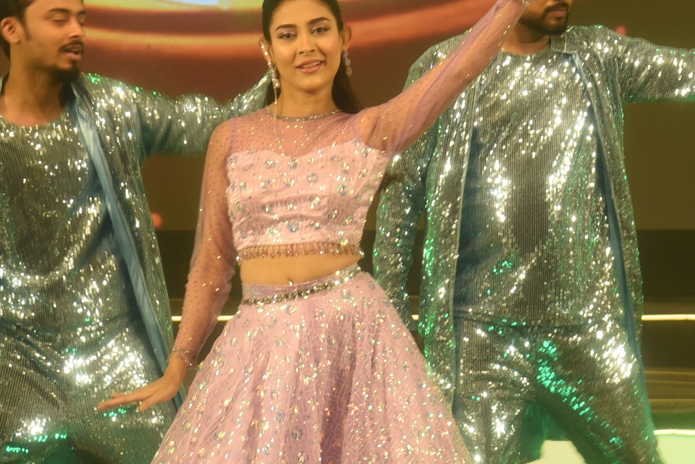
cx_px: 330
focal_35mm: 328
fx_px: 6332
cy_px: 164
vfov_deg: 4.2
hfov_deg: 6.3
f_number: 6.3
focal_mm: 120
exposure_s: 1/100
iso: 800
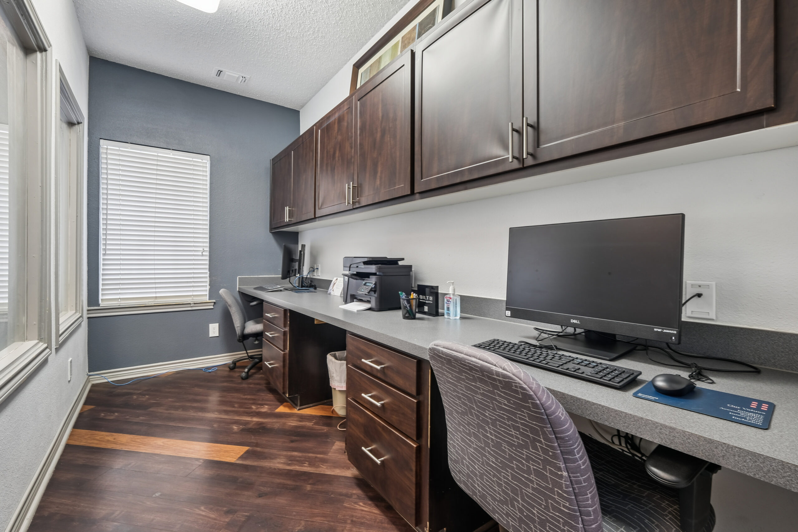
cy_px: 266
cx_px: 399
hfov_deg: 100.4
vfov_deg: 77.3
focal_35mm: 15
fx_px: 332
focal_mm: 10
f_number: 8
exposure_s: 1.8
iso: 160
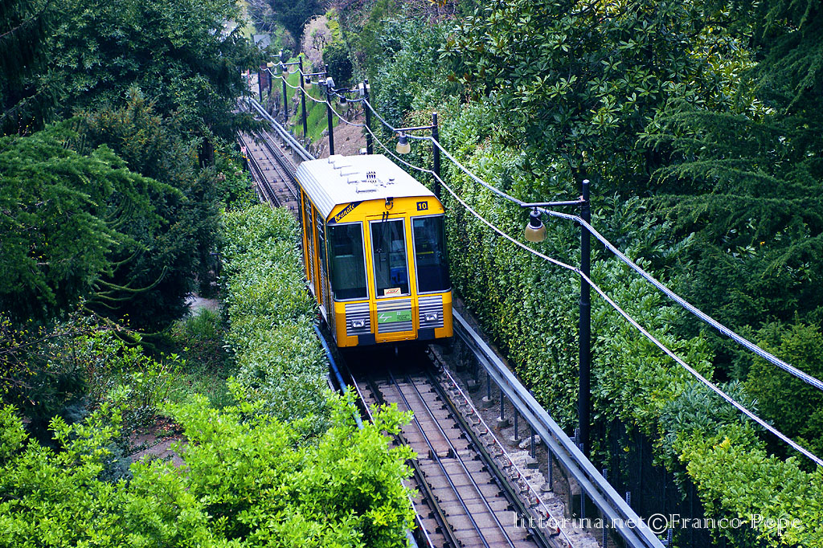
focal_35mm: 128
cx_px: 412
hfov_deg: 16.1
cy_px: 274
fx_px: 2914
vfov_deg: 10.7
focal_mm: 85
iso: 400
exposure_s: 1/125
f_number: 5.6
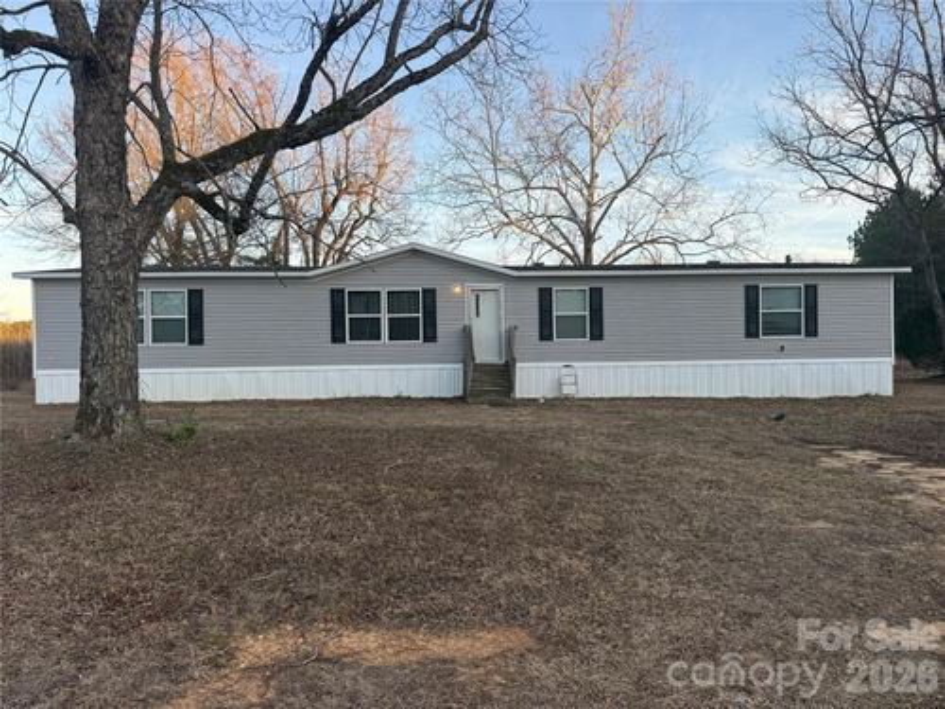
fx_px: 655
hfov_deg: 71.6
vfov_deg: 56.8
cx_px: 472
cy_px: 354
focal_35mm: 24
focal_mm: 6.76
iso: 80
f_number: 1.78
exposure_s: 1/607
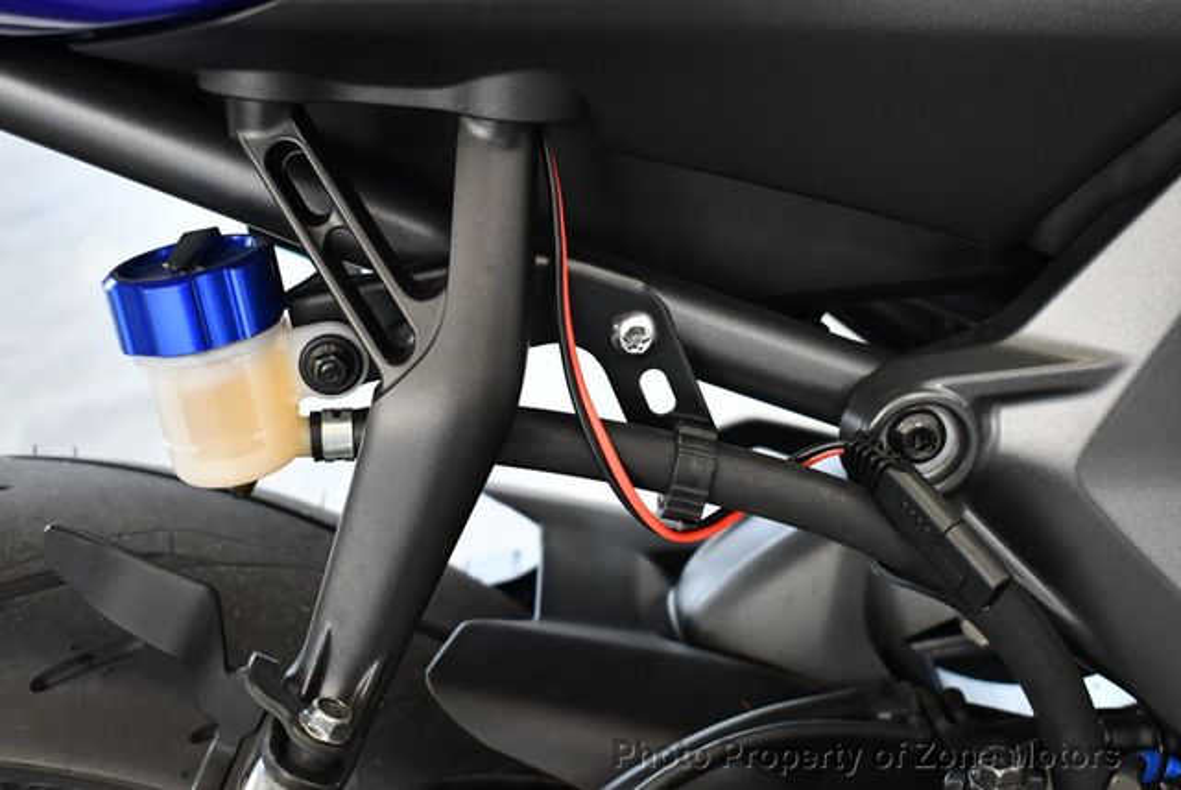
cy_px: 395
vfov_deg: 25.1
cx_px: 590
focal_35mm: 54
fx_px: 1773
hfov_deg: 36.8
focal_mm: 27
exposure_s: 1/100
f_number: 4
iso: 3200
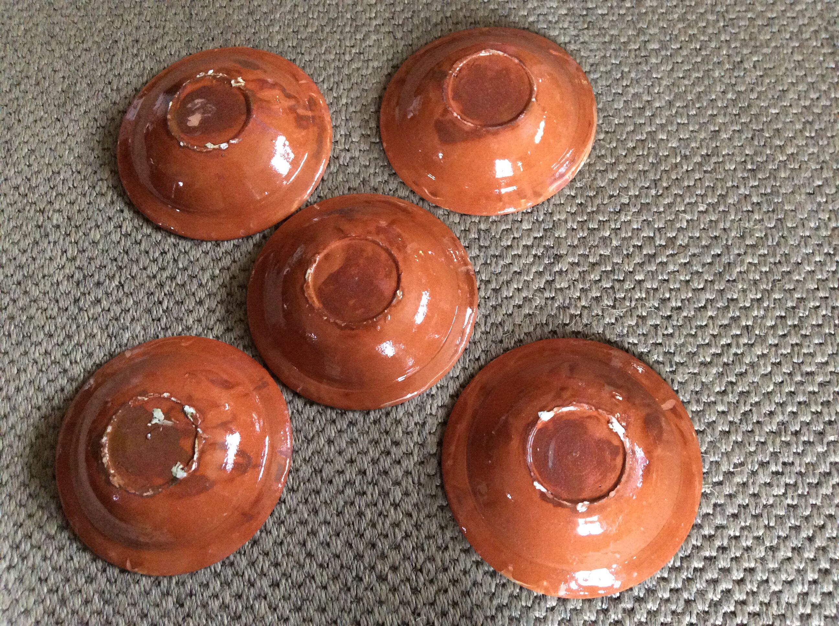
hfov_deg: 56.9
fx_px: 774
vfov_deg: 44.1
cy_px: 313
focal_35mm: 32
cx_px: 420
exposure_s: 1/20
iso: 320
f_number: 2.4
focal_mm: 3.3
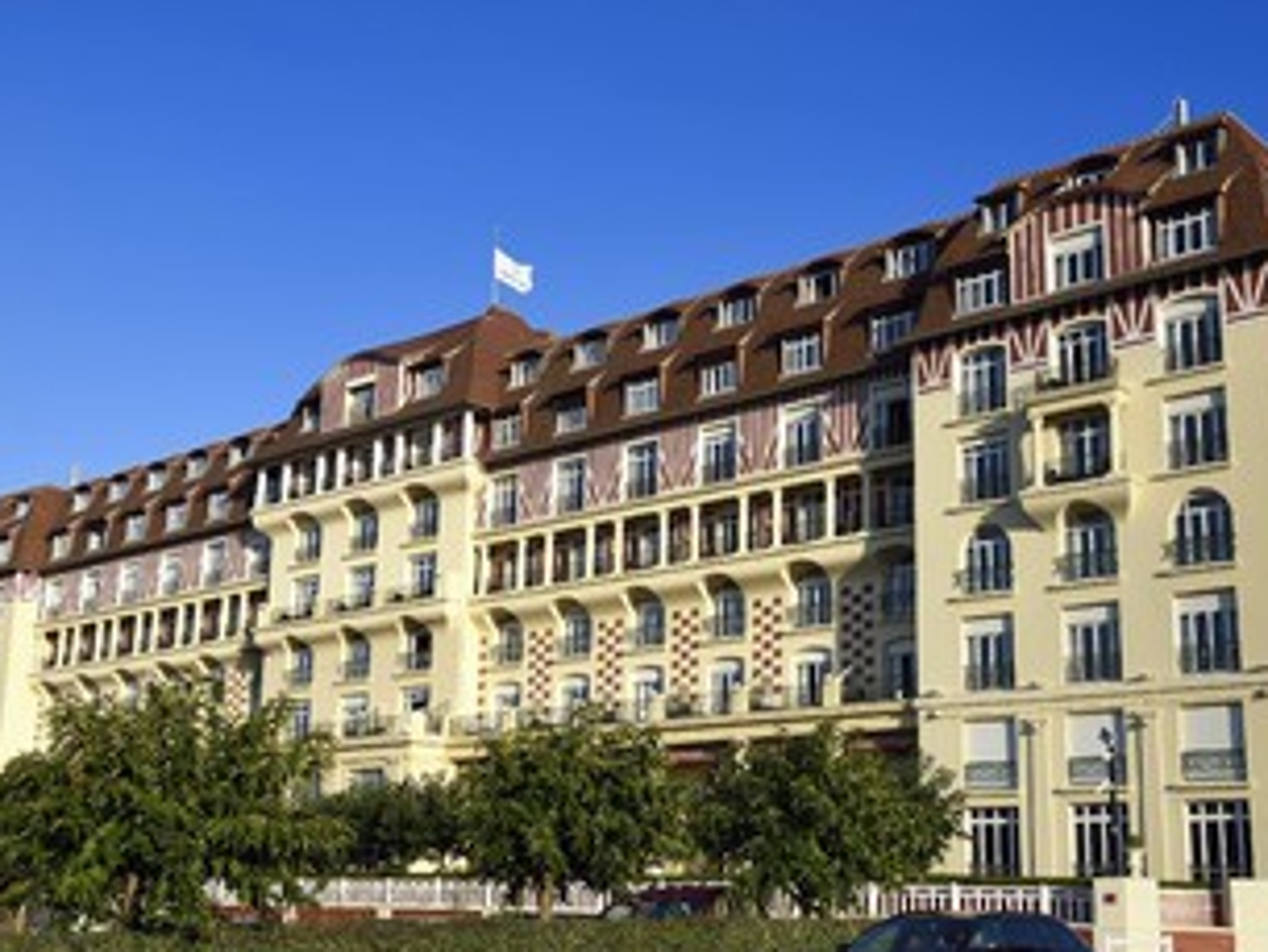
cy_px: 545
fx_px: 1649
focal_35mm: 45
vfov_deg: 32.2
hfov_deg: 42.0
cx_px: 728
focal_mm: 34
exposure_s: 1/320
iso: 200
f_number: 9
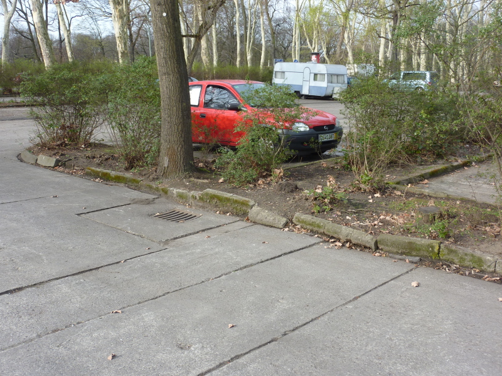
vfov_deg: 40.7
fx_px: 508
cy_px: 188
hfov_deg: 52.6
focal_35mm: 35
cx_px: 251
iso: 80
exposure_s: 1/200
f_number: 4
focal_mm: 5.7
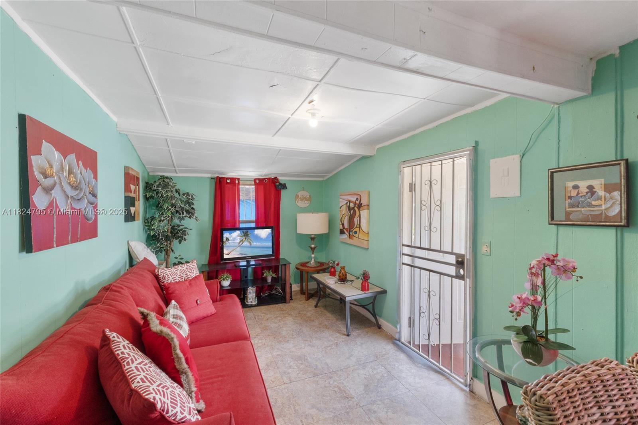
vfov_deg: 77.3
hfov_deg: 100.4
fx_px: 266
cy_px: 212
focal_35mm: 15
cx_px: 319
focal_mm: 10
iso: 800
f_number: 8
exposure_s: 1/3
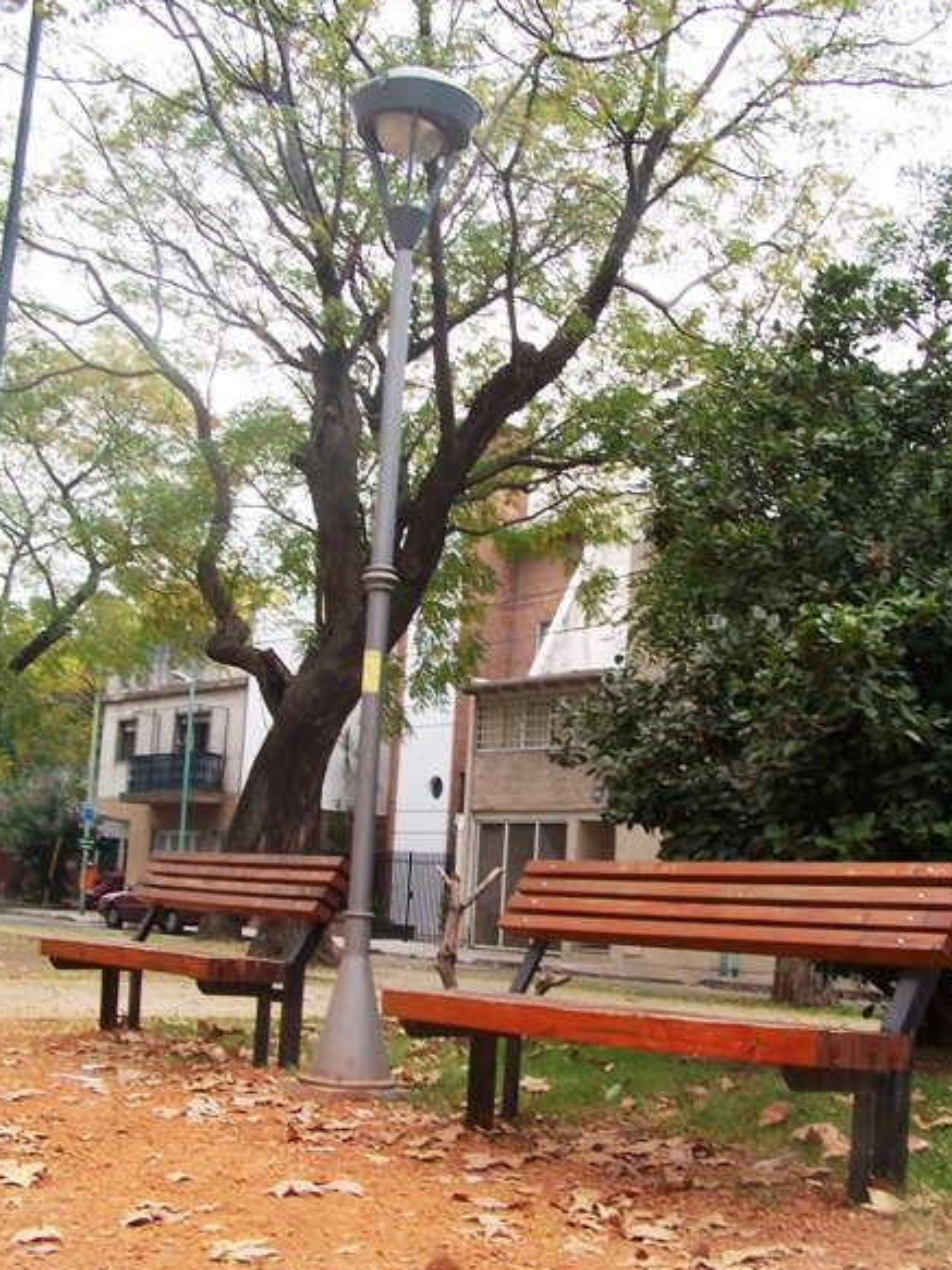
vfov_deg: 44.8
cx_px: 515
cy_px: 643
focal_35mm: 42
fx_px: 1541
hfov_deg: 34.3
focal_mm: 6.3
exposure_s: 1/60
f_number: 5.6
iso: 80
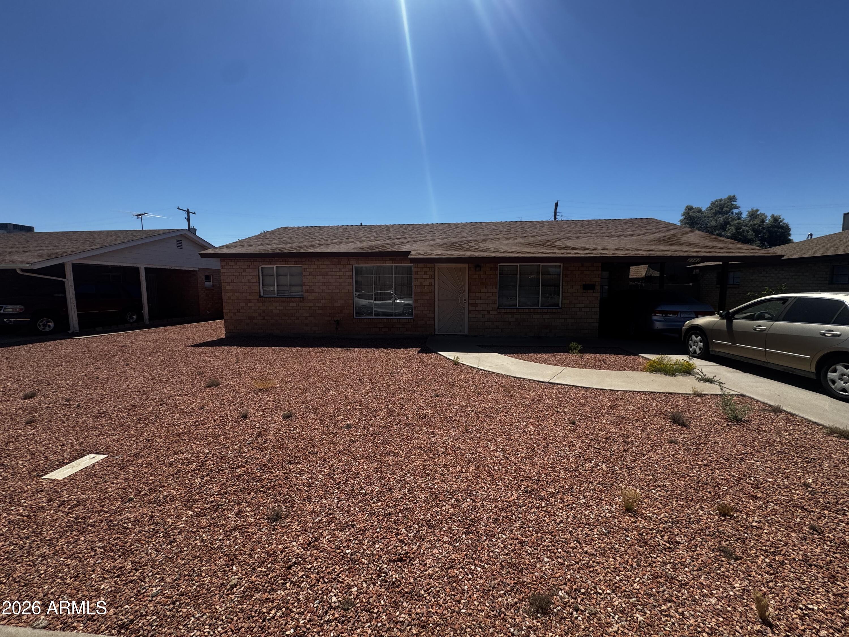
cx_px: 424
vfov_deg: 85.7
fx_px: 343
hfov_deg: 102.1
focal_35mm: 14
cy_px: 318
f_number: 2.2
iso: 50
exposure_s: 1/2146
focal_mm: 2.22
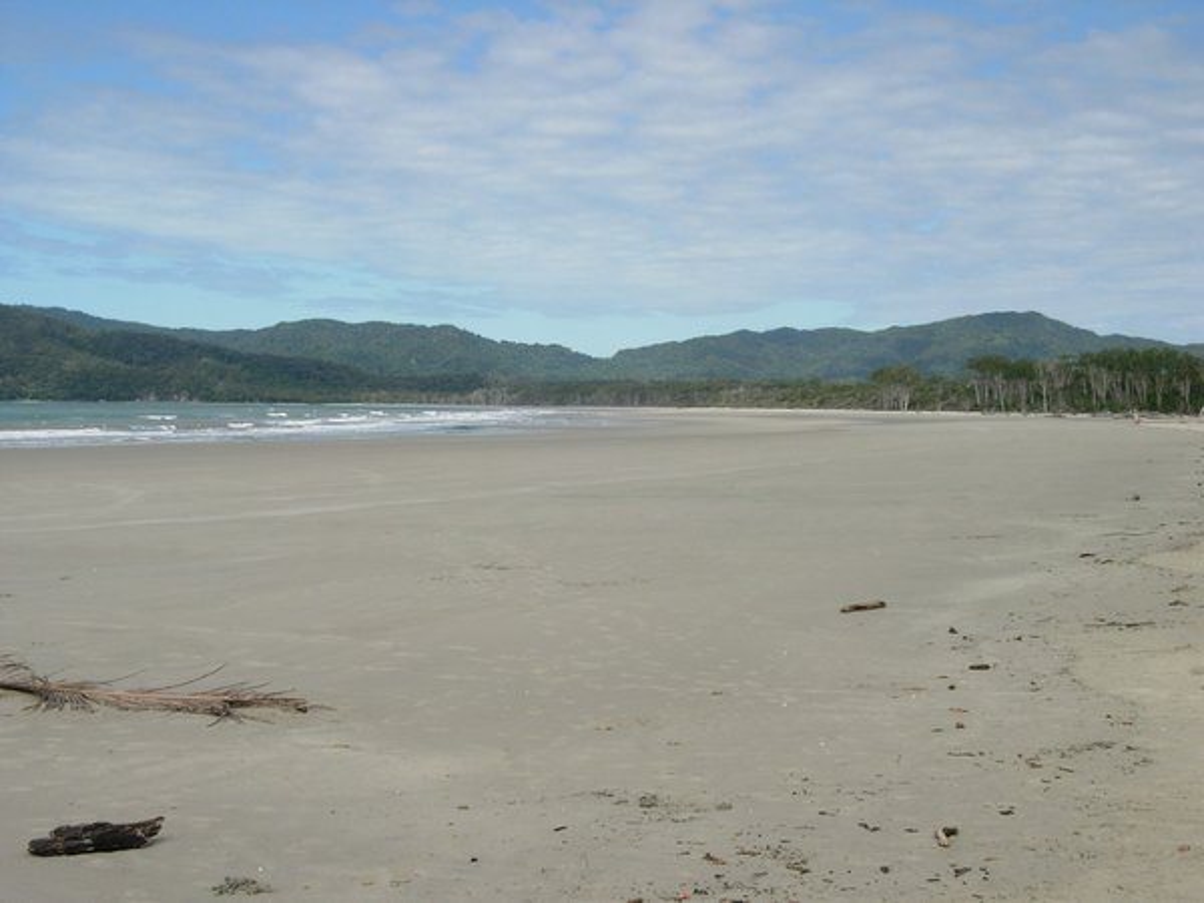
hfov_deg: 37.5
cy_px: 452
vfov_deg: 28.6
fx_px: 1774
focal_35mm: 51
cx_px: 602
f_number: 5.4
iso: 79
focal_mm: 10.6
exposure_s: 1/703
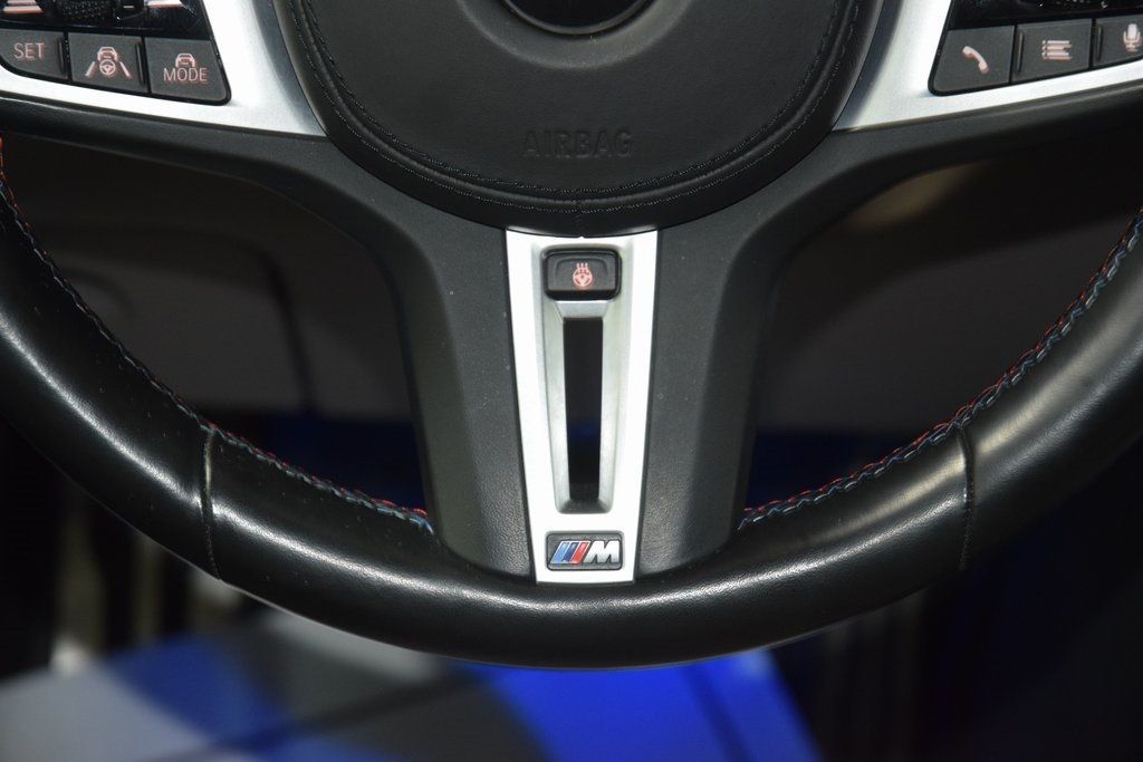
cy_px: 381
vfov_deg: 13.0
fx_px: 3334
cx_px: 572
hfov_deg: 19.5
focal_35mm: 105
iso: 1250
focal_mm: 70
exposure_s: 1/15
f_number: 4.5
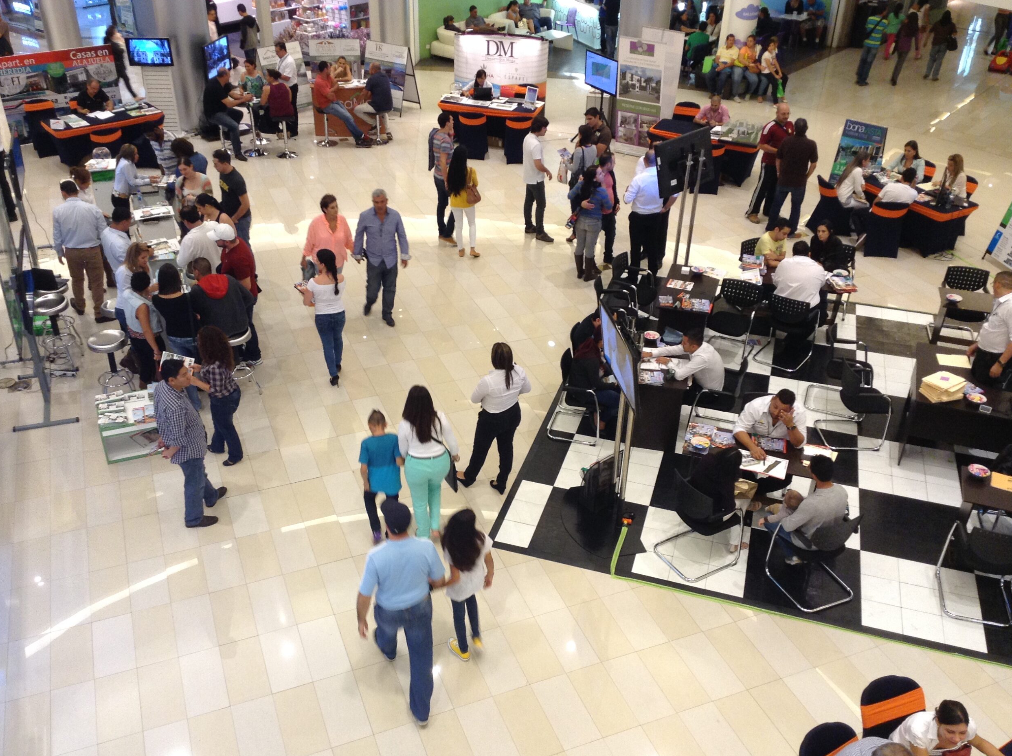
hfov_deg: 54.0
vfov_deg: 41.7
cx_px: 493
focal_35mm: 34
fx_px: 993
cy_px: 385
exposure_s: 1/24
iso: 80
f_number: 2.4
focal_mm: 3.3
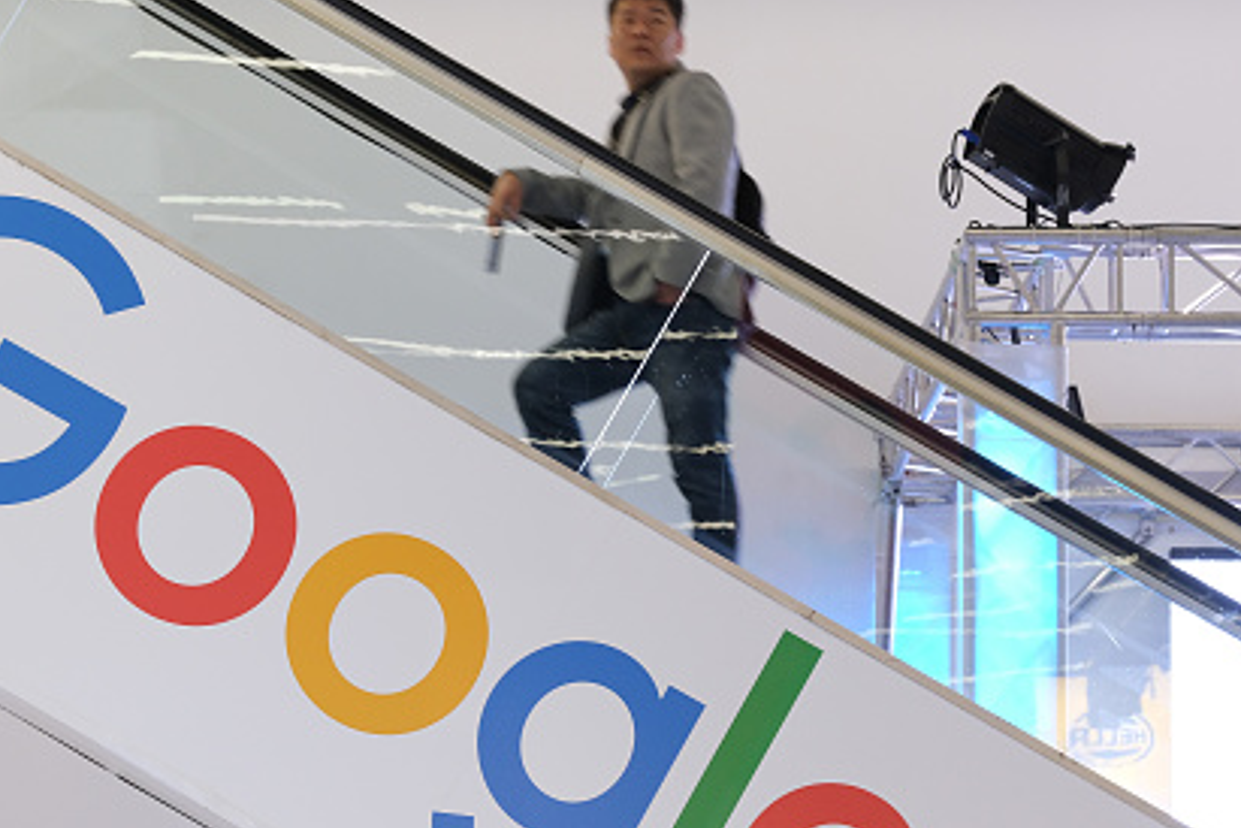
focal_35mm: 175
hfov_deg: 11.7
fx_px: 6032
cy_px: 441
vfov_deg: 7.8
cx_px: 477
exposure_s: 1/15
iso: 1250
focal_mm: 80.4
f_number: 7.1
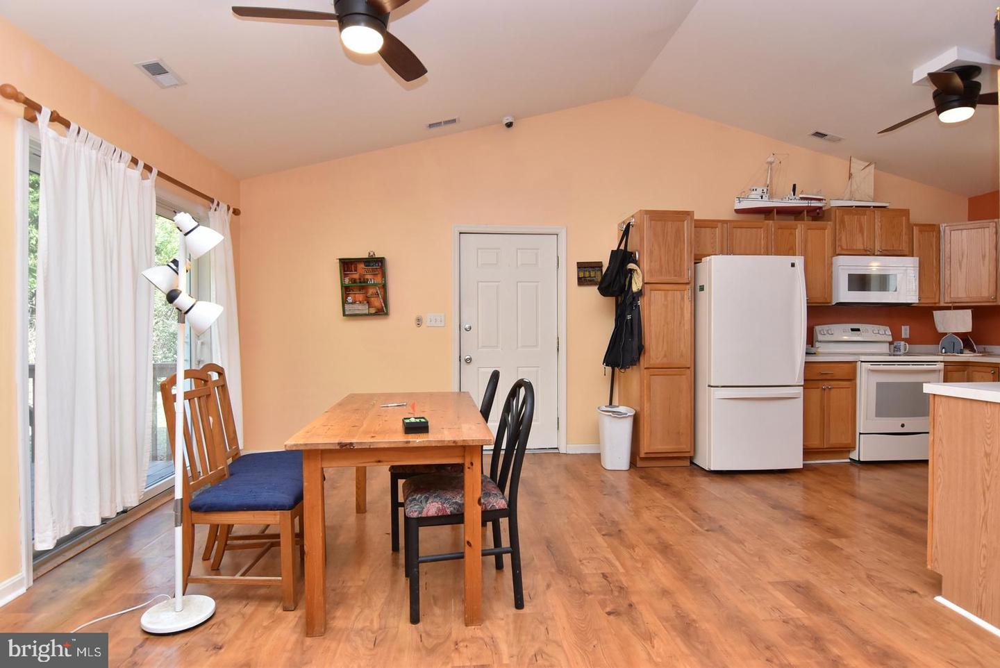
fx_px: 500
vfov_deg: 67.5
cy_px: 334
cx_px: 500
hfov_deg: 90.0
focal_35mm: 18
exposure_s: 1/60
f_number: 6.3
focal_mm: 12
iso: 800
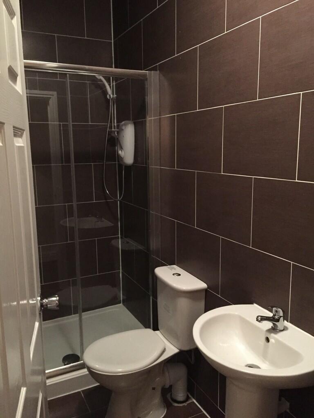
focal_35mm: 29
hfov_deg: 48.2
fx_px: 351
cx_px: 157
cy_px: 209
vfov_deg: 61.7
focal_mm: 4.15
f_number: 2.2
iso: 400
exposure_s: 1/17
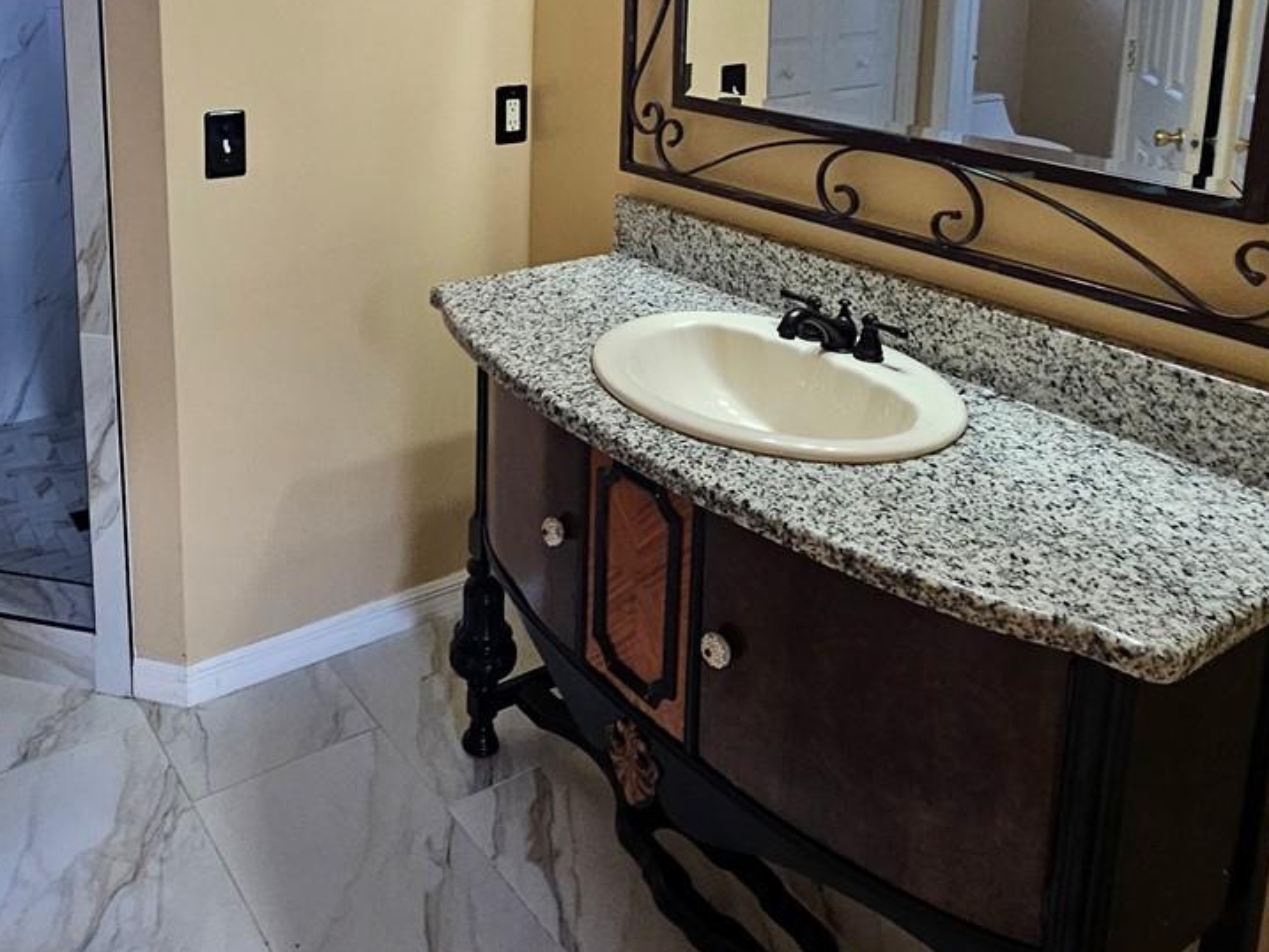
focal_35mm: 29
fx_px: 1063
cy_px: 133
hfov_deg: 60.8
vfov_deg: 44.7
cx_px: 471
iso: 250
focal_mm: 2.2
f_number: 2.2
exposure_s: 1/60
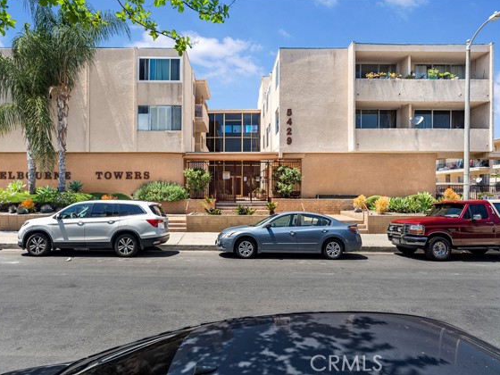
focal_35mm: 22
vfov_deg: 61.1
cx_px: 219
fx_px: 318
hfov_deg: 76.1
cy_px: 185
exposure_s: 1/30
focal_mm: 20
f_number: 9.5
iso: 80
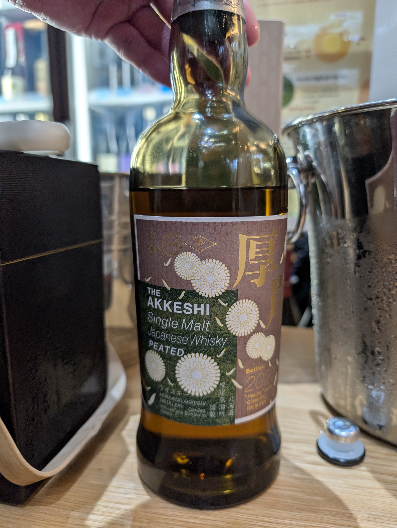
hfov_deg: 56.9
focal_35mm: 24
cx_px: 198
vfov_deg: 71.5
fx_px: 366
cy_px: 264
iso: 193
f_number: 1.68
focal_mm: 6.9
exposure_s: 1/100
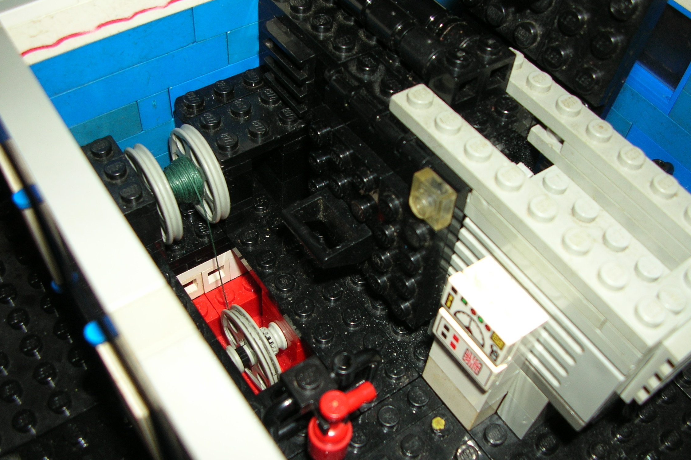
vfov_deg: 35.9
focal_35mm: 37
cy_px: 247
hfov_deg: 51.9
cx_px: 344
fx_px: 710
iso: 50
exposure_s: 1/60.1
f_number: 2.8
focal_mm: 5.8
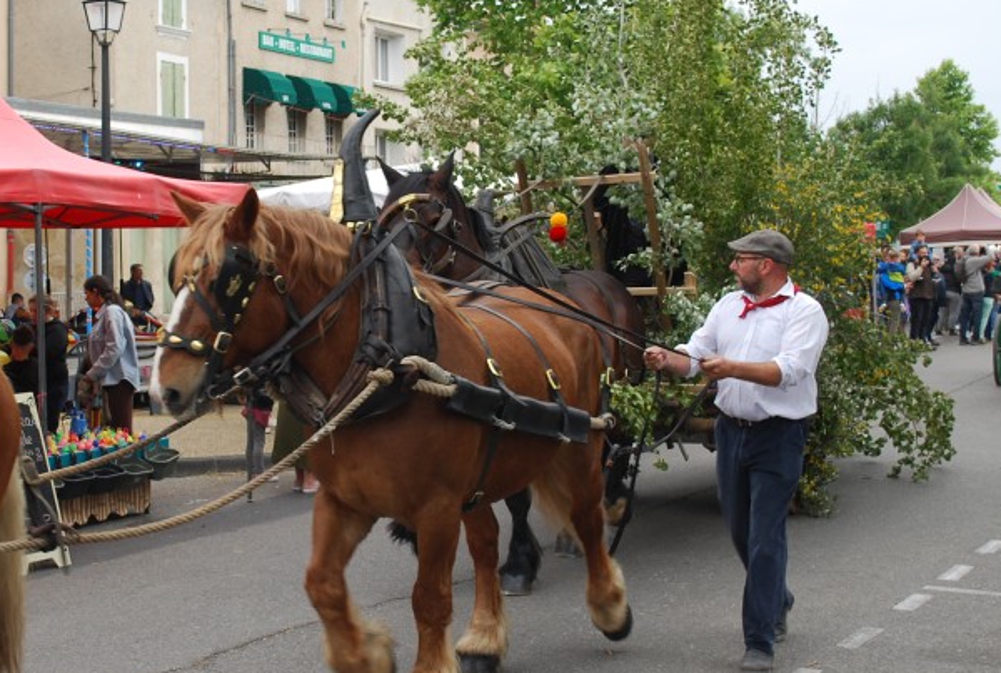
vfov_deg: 20.4
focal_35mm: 67
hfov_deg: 29.8
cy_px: 252
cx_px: 343
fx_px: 1867
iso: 140
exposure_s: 1/125
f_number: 5.6
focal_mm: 30
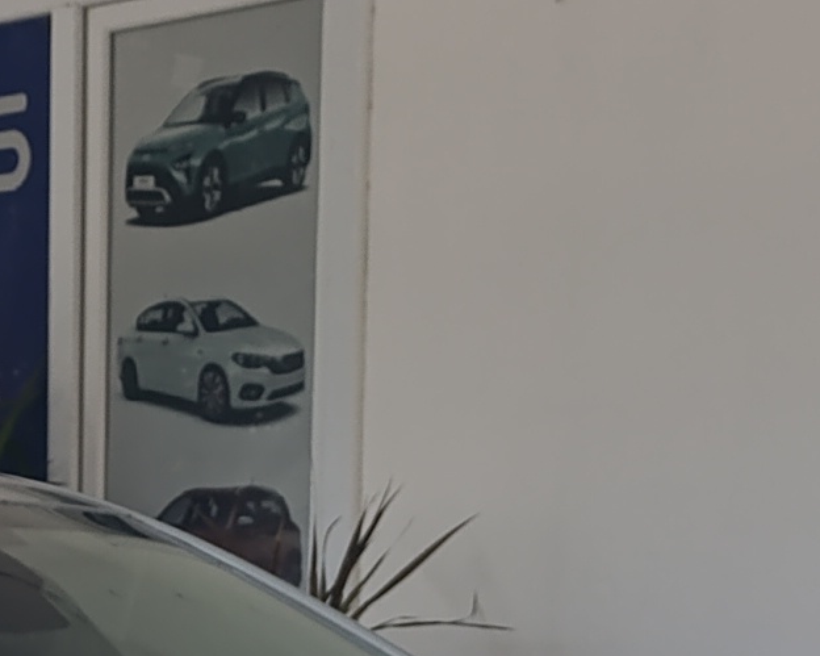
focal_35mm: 147
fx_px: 3567
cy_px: 1408
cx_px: -208
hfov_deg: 12.7
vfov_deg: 9.6
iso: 500
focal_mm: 6.14
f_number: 1.6
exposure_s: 1/100
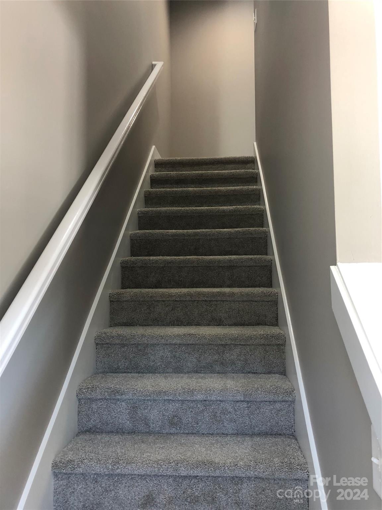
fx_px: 412
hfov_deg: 49.7
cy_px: 255
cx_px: 191
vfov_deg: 63.4
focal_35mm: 28
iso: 40
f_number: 1.8
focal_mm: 3.99
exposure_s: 1/17
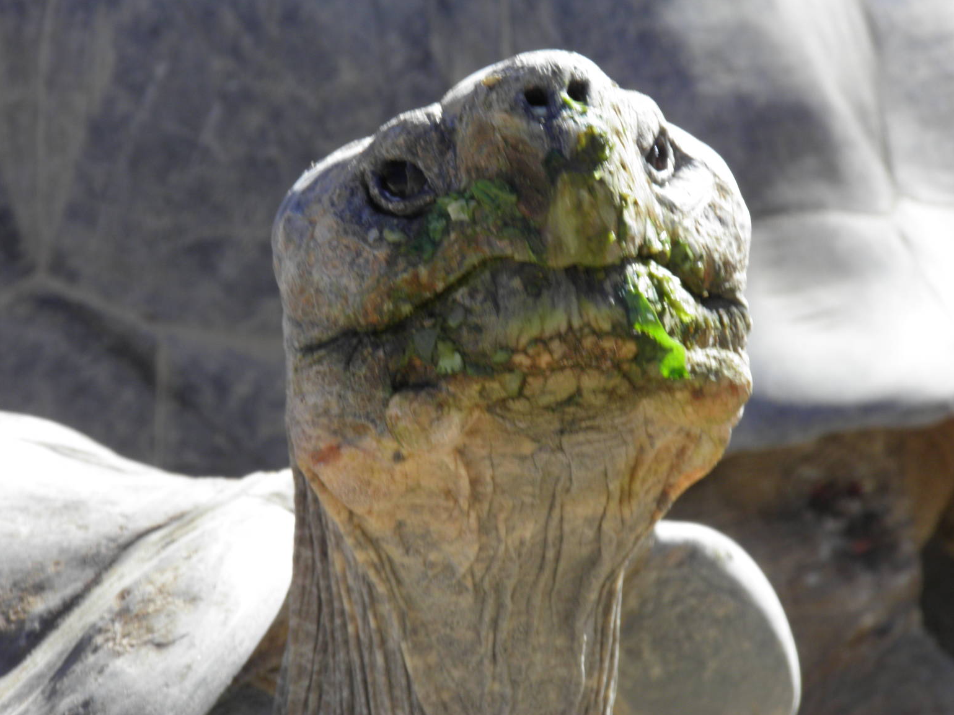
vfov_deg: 6.3
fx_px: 6531
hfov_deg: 8.4
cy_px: 345
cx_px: 474
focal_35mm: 237
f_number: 5.2
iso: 50
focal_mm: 41.1
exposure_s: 1/125
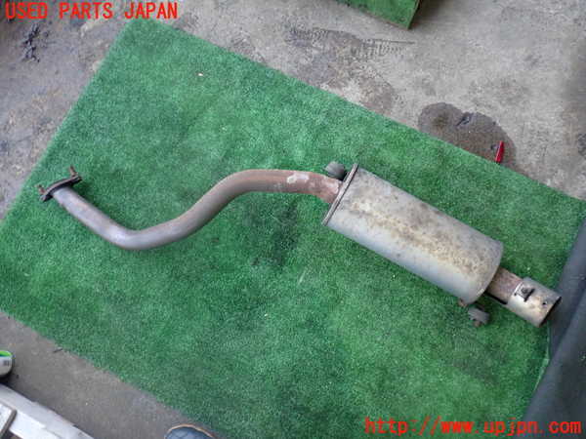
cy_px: 220
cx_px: 293
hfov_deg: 60.0
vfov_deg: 46.8
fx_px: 508
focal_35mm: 30
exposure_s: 1/40
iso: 200
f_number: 2.3
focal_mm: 5.4
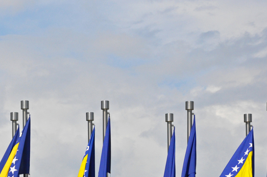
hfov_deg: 7.3
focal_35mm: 283
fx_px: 2096
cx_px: 25
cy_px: 155
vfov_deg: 4.8
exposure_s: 1/1600
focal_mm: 92
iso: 800
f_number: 10
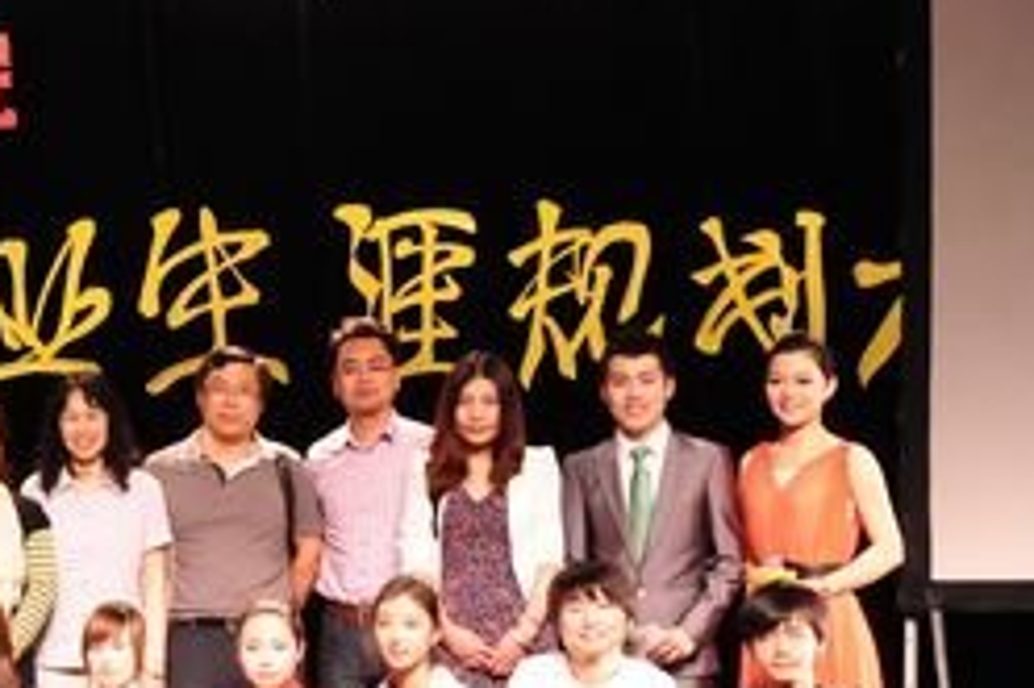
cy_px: 475
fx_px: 3329
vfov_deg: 11.8
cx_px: -138
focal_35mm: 116
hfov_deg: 17.0
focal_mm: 32
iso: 2000
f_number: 6.3
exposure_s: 1/125
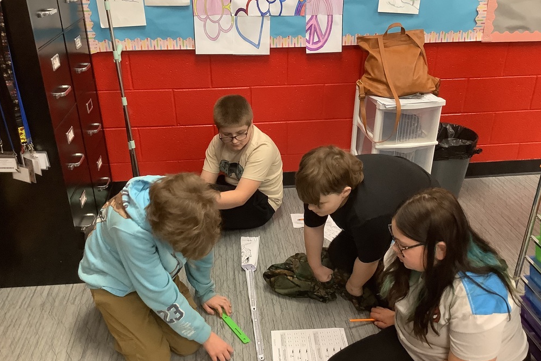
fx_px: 496
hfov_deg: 57.2
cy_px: 182
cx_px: 270
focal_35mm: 33
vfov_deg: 40.0
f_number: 2.4
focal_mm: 3.3
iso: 320
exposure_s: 1/60
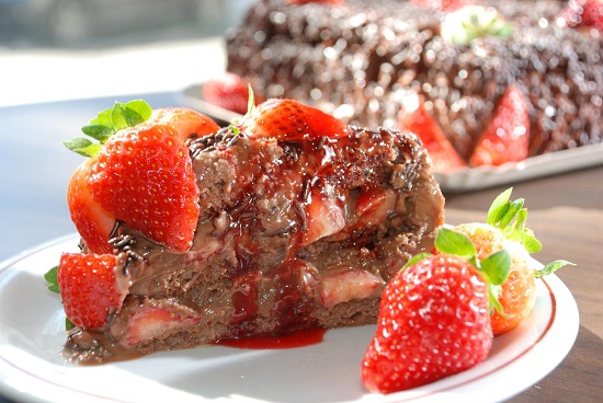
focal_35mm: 75
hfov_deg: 27.0
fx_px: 1258
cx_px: 302
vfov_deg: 18.2
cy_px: 202
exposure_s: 1/100
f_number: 6.3
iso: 400
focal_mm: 50
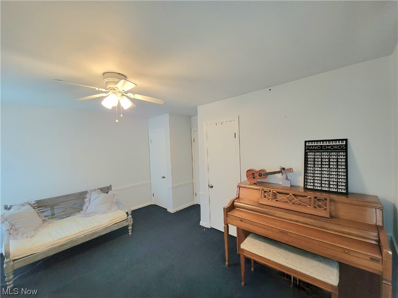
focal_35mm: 13
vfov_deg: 89.9
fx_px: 149
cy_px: 149
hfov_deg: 106.2
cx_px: 199
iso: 400
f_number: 2.2
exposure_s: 1/60.2
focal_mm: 2.2
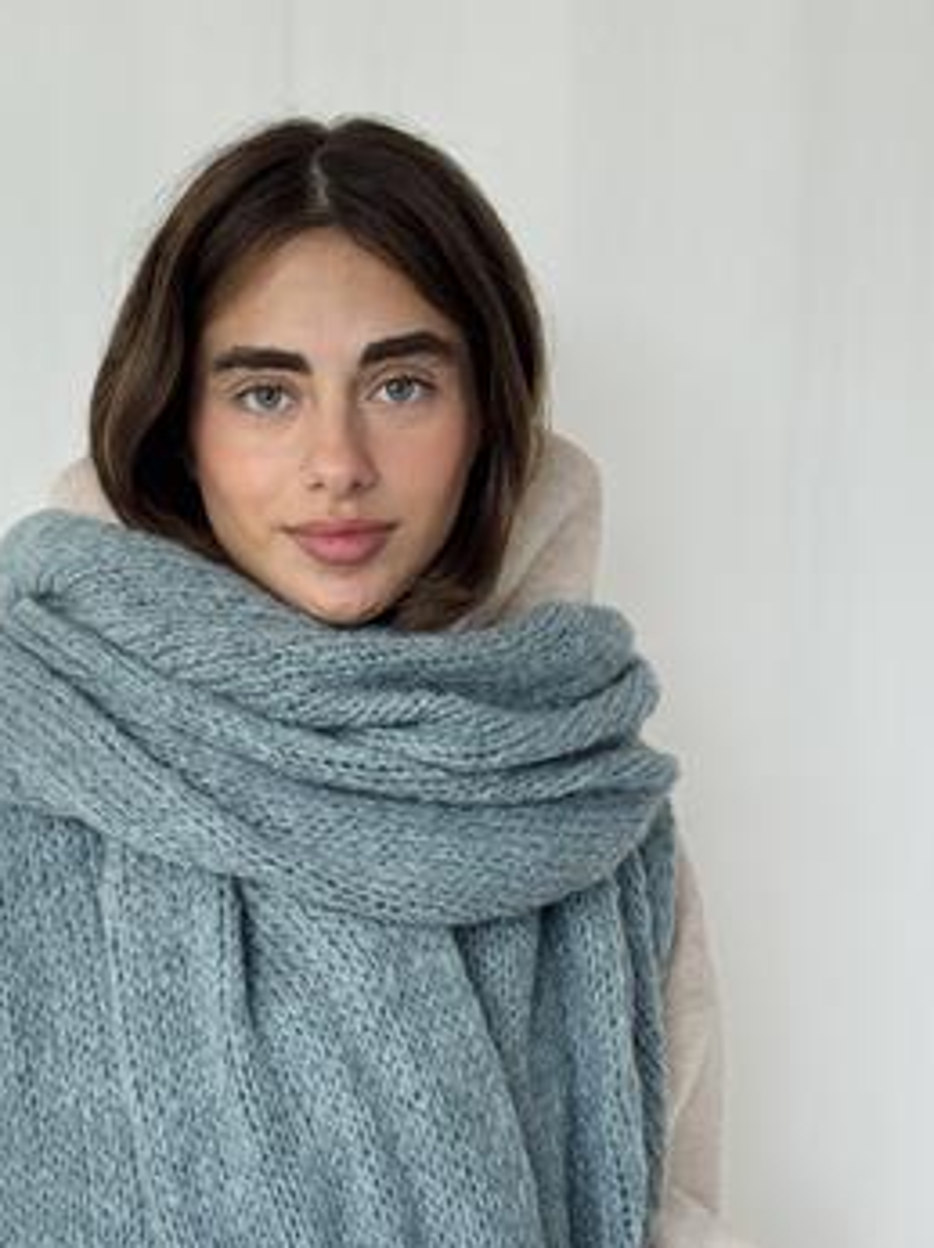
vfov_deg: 26.3
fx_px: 2665
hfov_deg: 19.8
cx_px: 299
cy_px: 785
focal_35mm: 74
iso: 100
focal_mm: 6.76
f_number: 1.78
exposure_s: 1/101
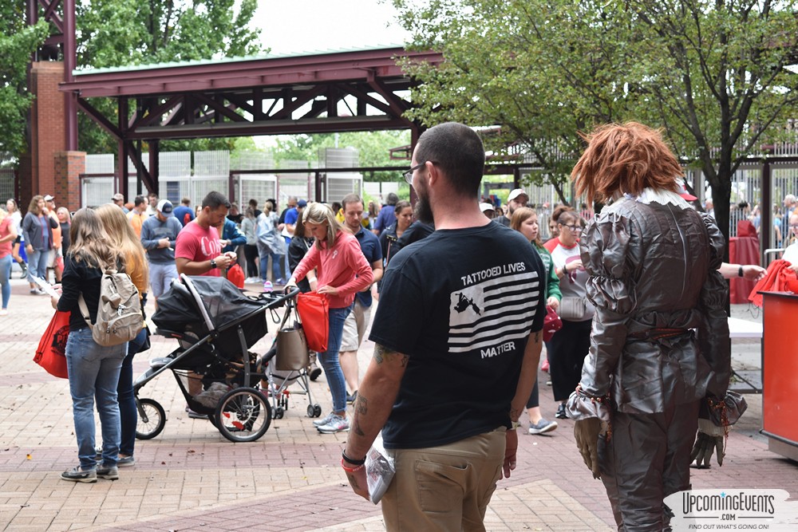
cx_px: 399
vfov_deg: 19.7
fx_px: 1530
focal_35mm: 69
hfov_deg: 29.2
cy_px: 266
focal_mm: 46
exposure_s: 1/125
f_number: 5.6
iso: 400
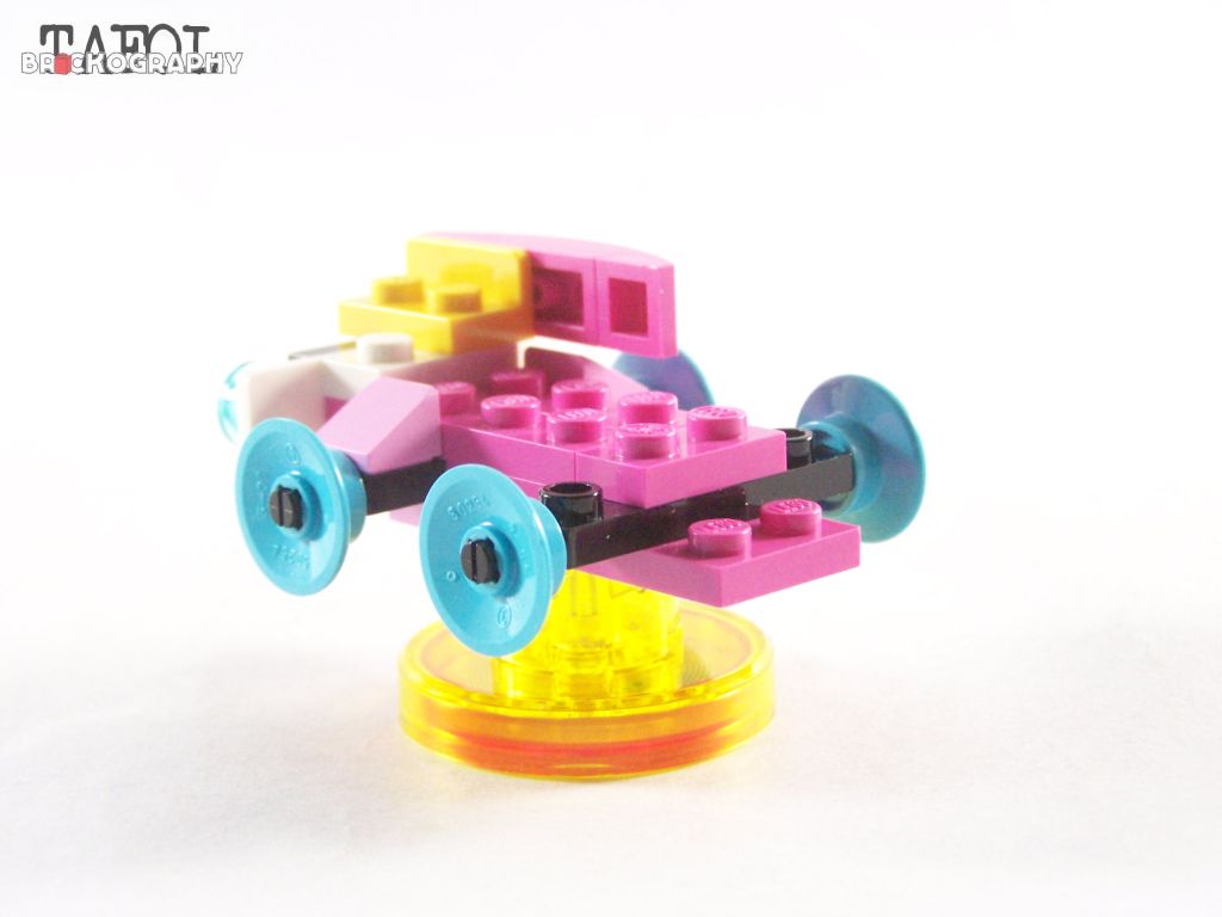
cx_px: 611
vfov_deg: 18.0
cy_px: 458
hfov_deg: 23.8
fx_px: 2895
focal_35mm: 82
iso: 400
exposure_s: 1/60
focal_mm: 13.7
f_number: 3.2
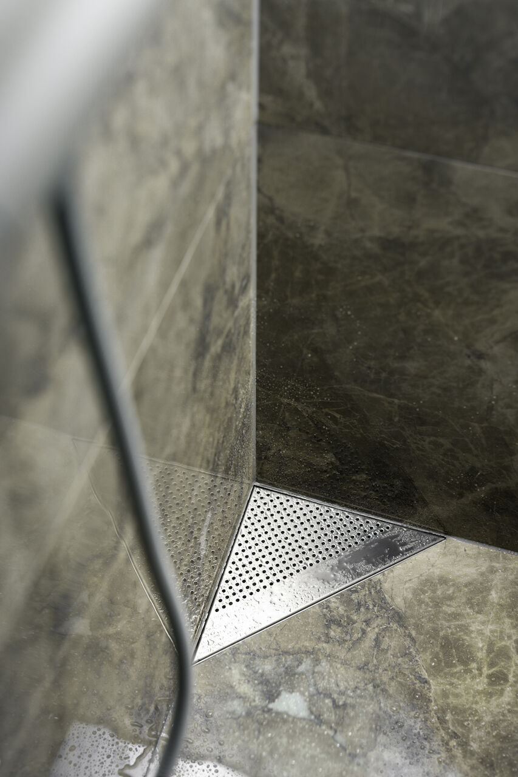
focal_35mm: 50
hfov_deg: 27.0
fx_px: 1079
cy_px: 388
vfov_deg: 39.6
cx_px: 259
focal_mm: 50
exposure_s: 1/125
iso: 50
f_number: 2.8
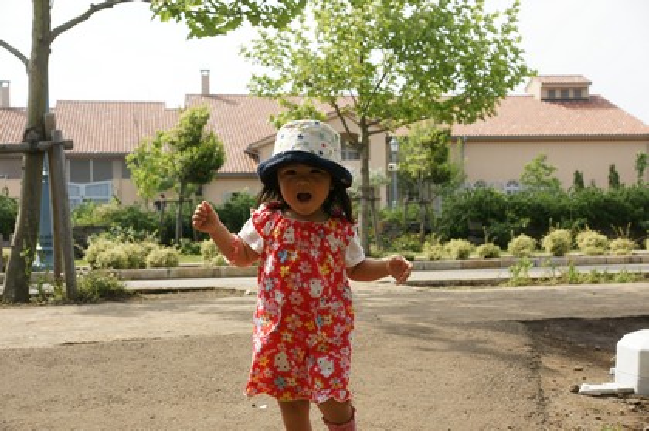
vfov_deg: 22.6
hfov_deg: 33.4
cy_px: 216
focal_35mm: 60
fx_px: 1080
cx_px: 324
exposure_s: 1/320
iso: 200
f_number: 7.1
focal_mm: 40
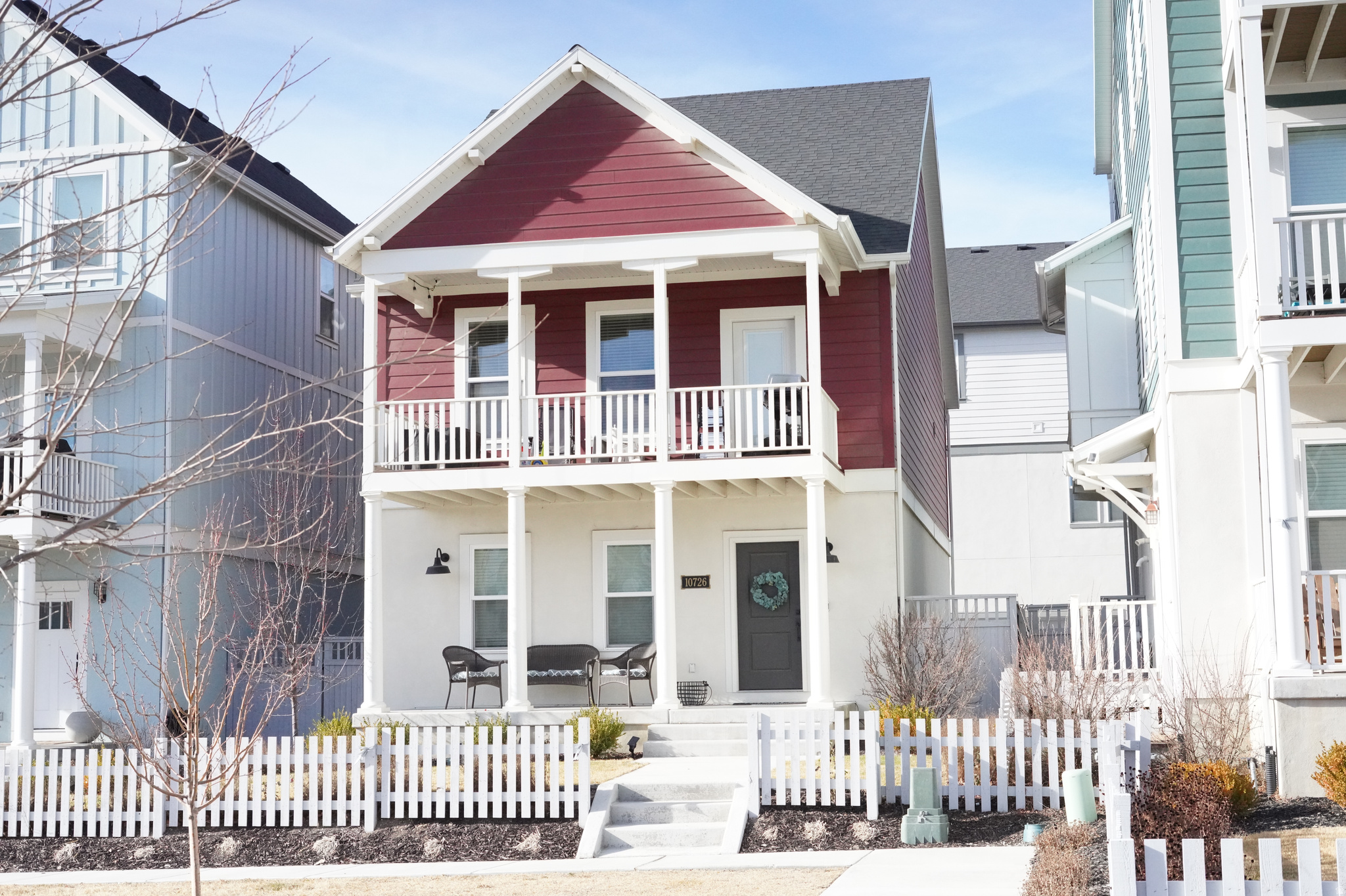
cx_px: 673
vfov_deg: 27.0
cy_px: 448
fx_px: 1869
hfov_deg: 39.6
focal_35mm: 50
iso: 6400
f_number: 7.1
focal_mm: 50
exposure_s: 1/8000
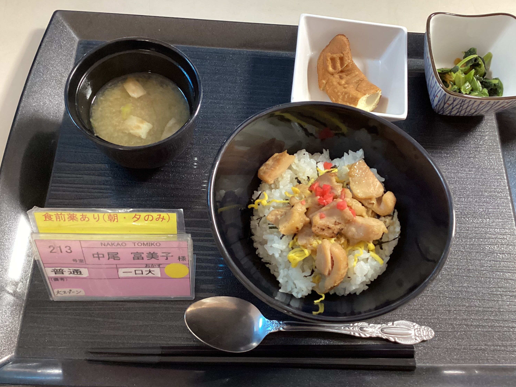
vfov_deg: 41.8
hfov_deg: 53.9
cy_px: 197
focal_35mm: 34
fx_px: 507
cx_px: 276
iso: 320
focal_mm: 3.3
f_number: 2.4
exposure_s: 1/30
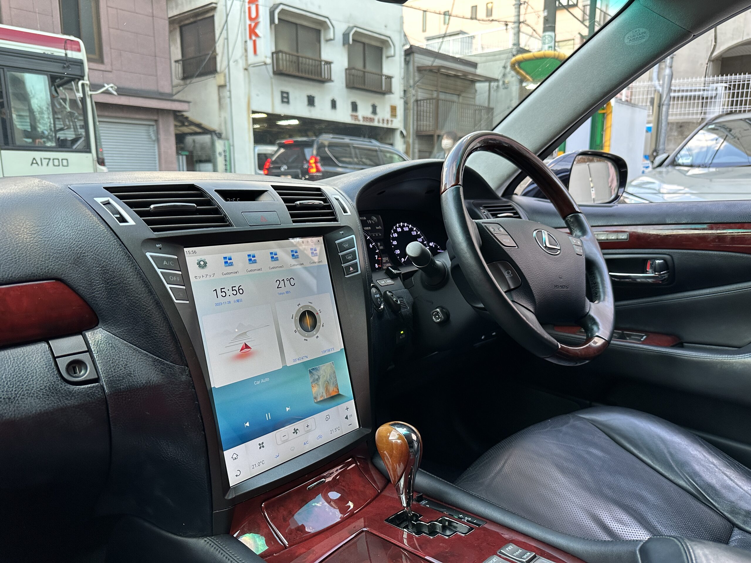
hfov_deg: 71.6
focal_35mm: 24
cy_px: 282
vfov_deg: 56.8
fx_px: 521
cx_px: 376
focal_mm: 6.86
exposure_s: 1/86
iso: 250
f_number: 1.78
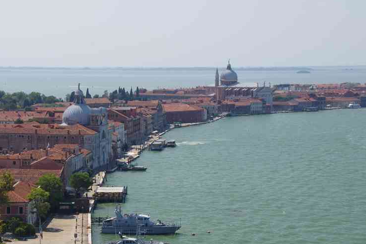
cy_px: 160
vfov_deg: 13.4
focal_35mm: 102
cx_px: 136
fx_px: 1037
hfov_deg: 20.0
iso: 200
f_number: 11
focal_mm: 50
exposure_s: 1/125
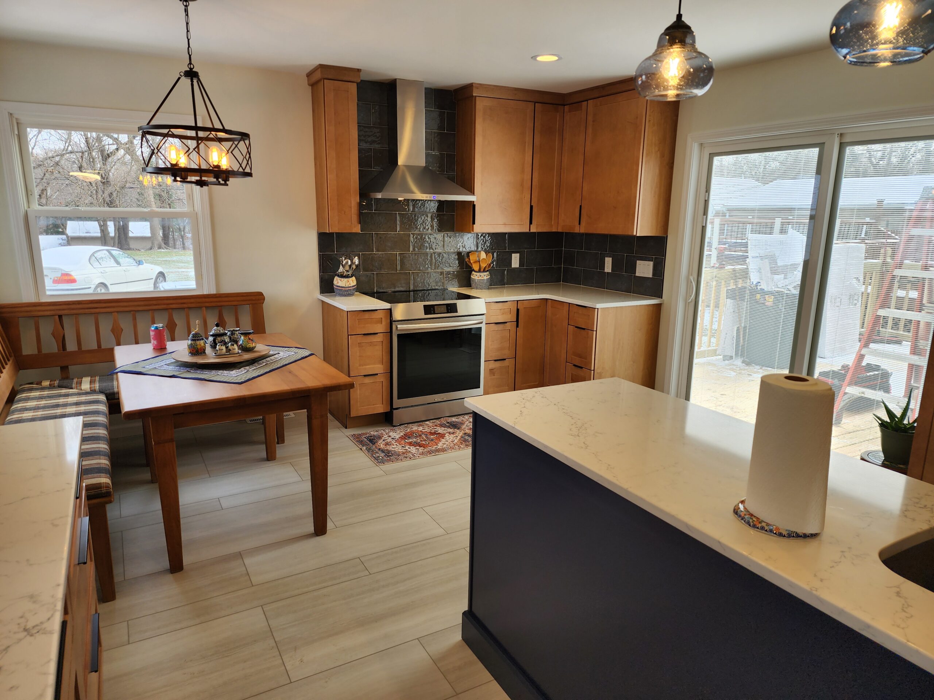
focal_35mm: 23
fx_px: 621
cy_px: 350
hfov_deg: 73.9
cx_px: 467
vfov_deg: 58.9
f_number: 1.8
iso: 25
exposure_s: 1/120
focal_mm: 6.4
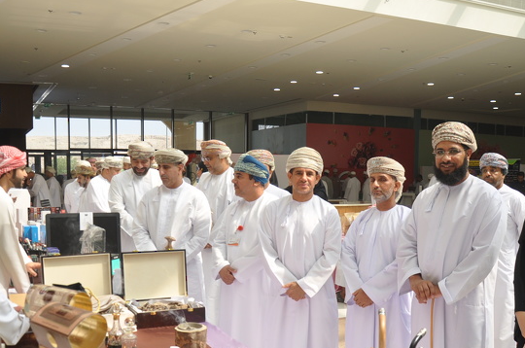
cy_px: 255
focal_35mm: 40
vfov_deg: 32.7
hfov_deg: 48.5
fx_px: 582
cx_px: 248
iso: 200
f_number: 7.1
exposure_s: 1/200
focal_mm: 18
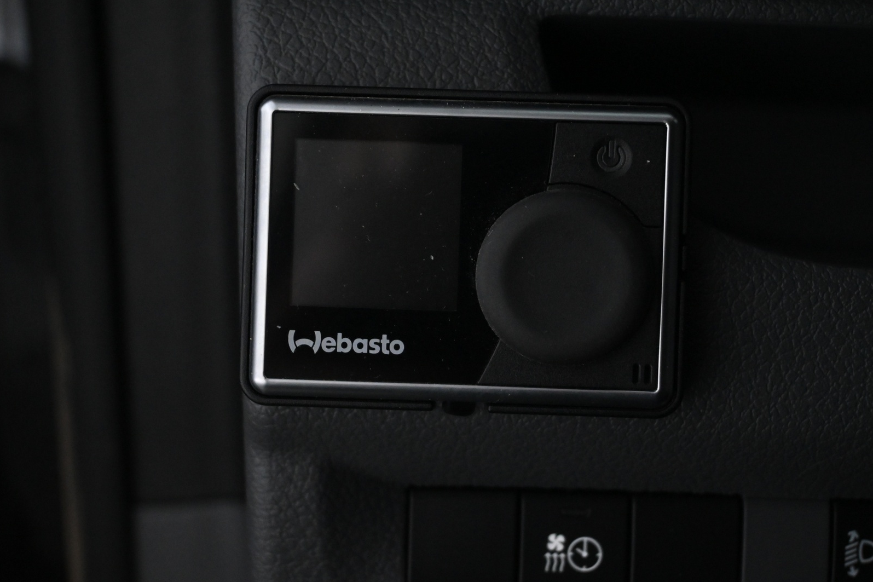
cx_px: 433
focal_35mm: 64
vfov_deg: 21.2
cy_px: 294
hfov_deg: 31.4
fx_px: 1552
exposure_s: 1/60
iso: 4000
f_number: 5.6
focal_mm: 42
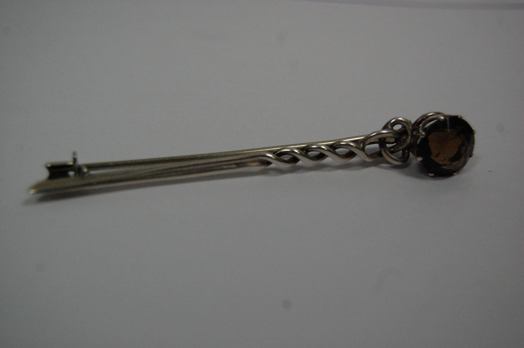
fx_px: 829
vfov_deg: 23.7
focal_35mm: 57
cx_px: 262
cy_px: 174
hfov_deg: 35.1
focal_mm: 38
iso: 1600
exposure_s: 1/1000
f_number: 5
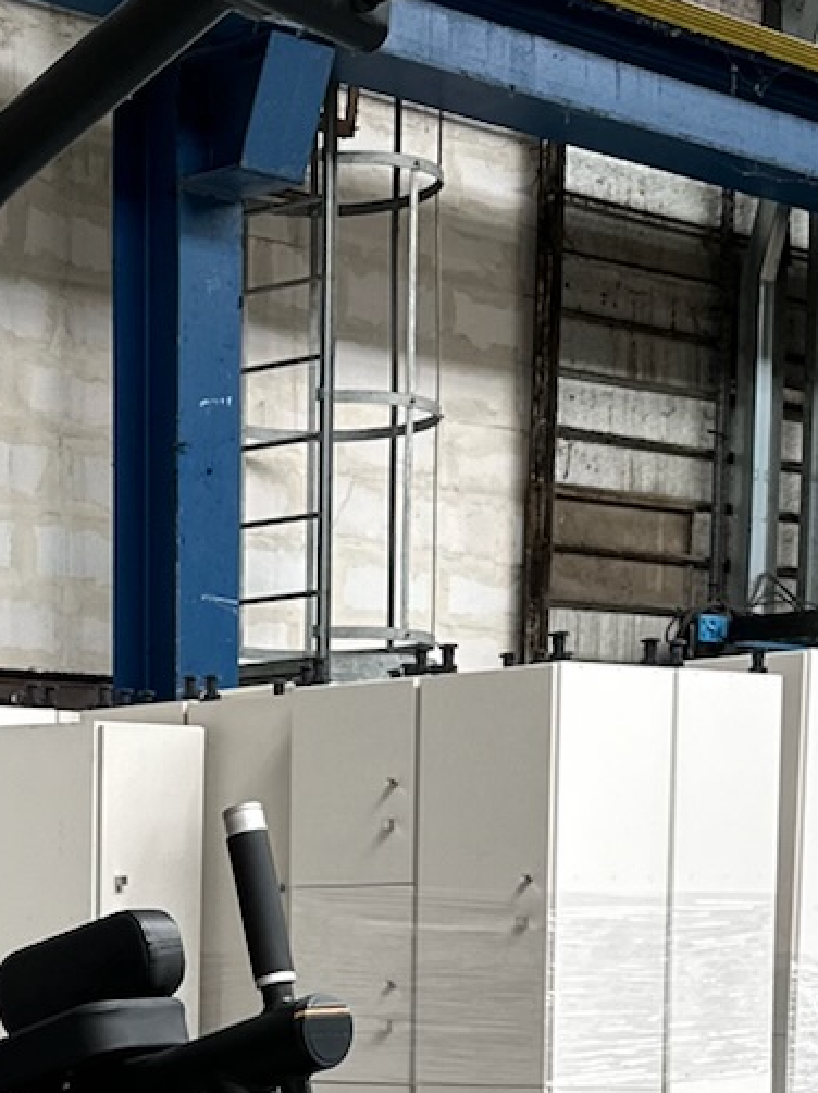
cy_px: 1352
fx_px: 3090
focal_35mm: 98
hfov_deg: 14.7
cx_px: -98
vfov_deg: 18.8
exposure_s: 1/107
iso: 50
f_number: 1.78
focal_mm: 6.86
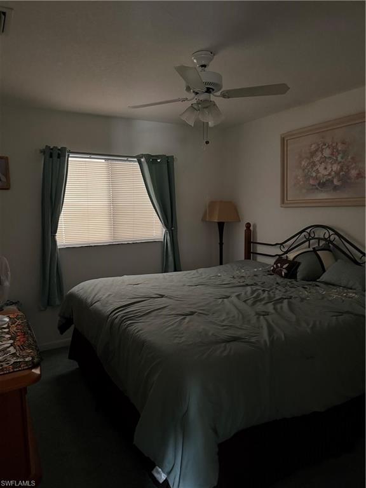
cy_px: 244
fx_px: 338
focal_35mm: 24
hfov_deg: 56.8
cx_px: 183
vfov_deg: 71.6
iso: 1000
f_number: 1.78
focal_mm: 6.76
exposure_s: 1/30
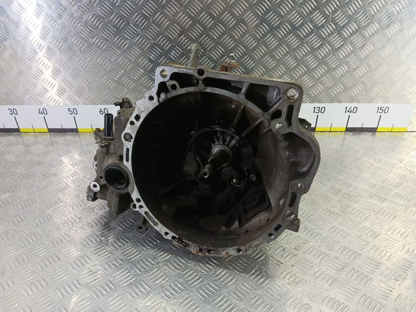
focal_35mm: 23
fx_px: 276
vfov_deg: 58.9
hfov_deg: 73.9
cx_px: 208
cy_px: 156
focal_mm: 4.11
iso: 187
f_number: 1.6
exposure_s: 1/50
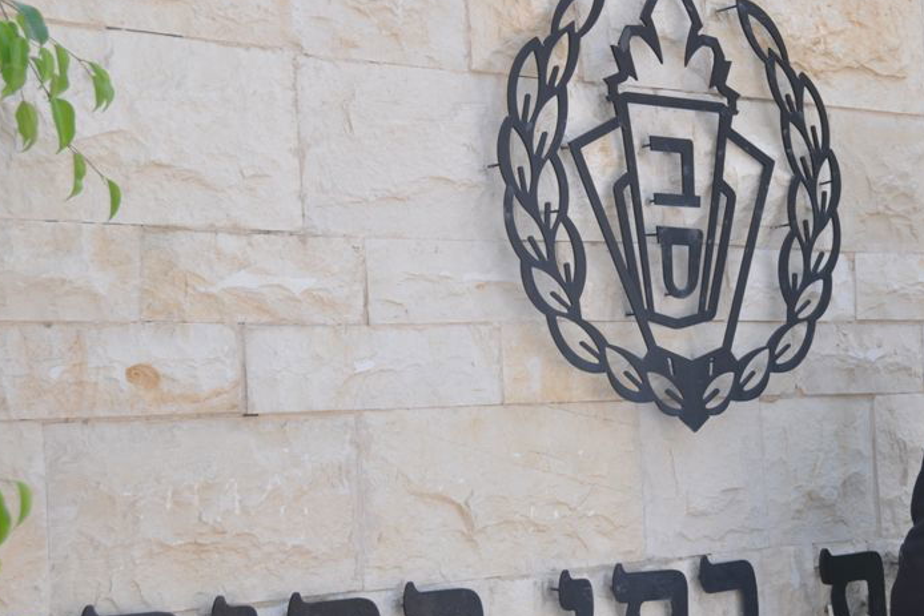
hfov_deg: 24.0
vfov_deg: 16.3
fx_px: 2156
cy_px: 330
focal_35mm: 84
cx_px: 642
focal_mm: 38
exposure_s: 1/200
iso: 200
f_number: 7.1
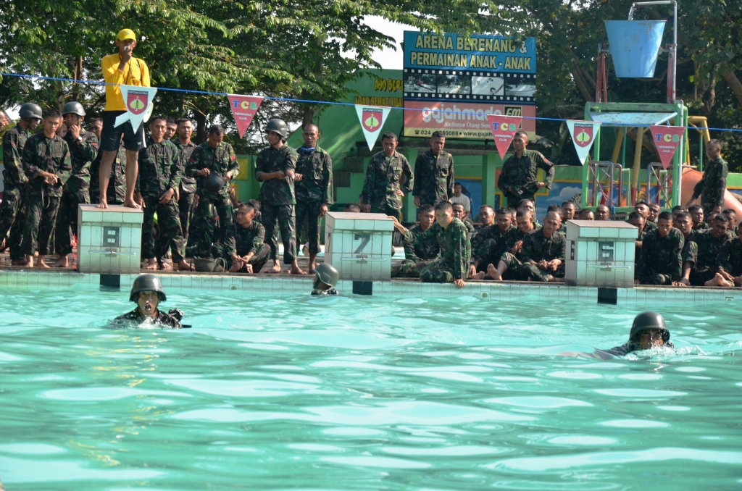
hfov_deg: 14.9
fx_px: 2838
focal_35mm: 138
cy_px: 246
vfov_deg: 9.9
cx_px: 371
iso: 100
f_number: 7.1
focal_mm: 92
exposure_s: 1/160
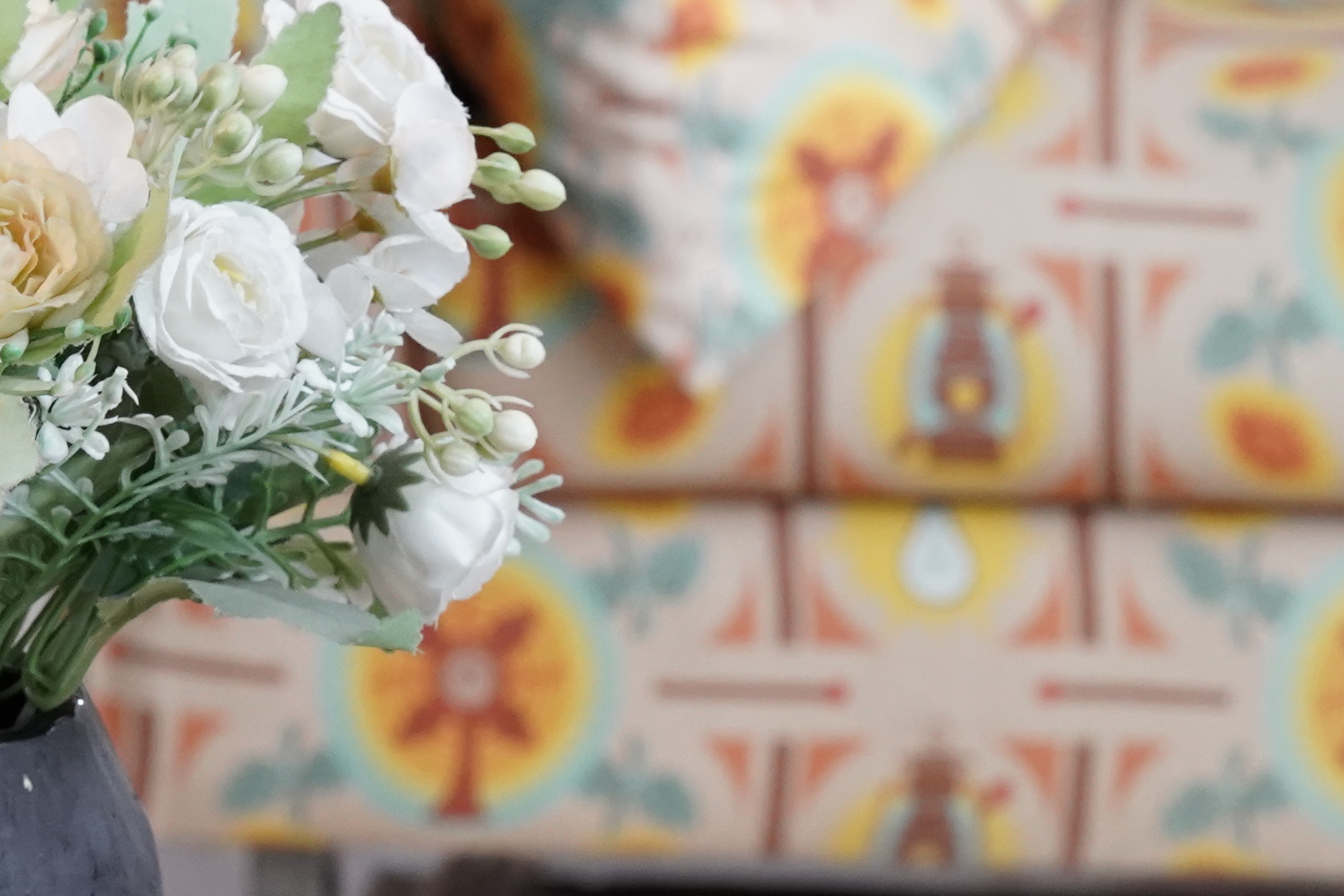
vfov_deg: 4.7
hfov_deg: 7.1
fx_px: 10899
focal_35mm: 292
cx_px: 782
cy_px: 1178
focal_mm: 85
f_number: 9
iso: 2500
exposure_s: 1/200
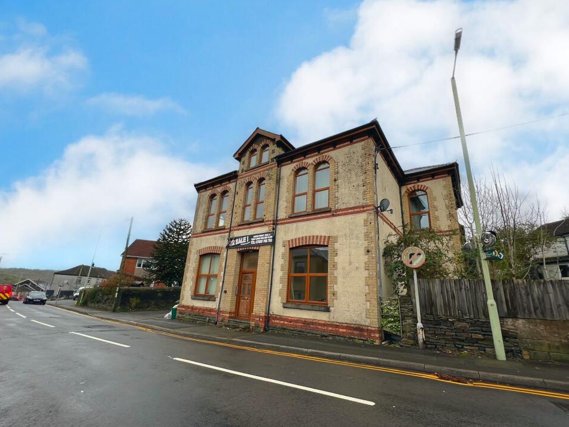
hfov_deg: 102.1
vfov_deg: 85.6
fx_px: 230
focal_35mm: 14
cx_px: 291
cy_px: 222
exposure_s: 1/142
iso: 32
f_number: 1.8
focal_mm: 1.57
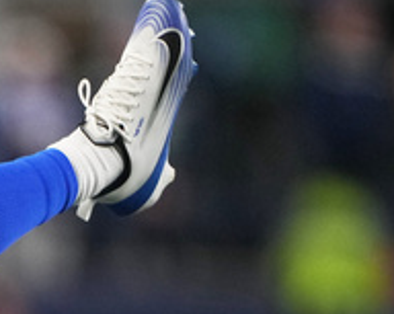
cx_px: -261
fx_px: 23344
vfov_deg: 0.8
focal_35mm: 2005
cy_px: 516
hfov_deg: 1.0
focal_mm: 400
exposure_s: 1/2000
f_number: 2.8
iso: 2500
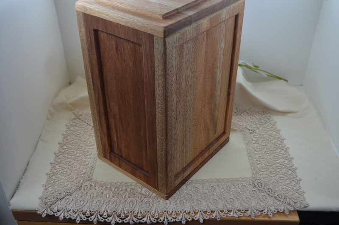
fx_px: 367
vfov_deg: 34.1
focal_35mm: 39
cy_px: 112
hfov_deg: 49.6
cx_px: 170
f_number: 4.5
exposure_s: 1/80
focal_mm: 26
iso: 400
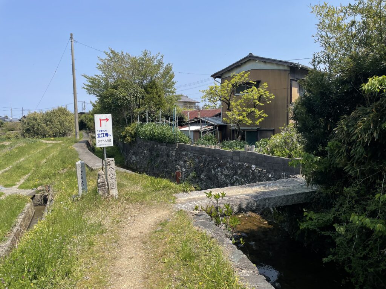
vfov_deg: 53.1
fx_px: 290
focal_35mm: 26
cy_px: 144
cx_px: 193
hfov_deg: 67.3
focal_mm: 4.2
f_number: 1.6
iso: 32
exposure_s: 1/3300
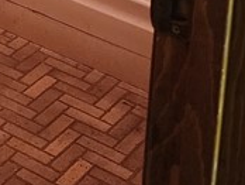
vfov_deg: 9.9
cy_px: -236
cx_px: -135
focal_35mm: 135
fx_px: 957
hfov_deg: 13.6
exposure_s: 1/40
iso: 640
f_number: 1.8
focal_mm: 6.4
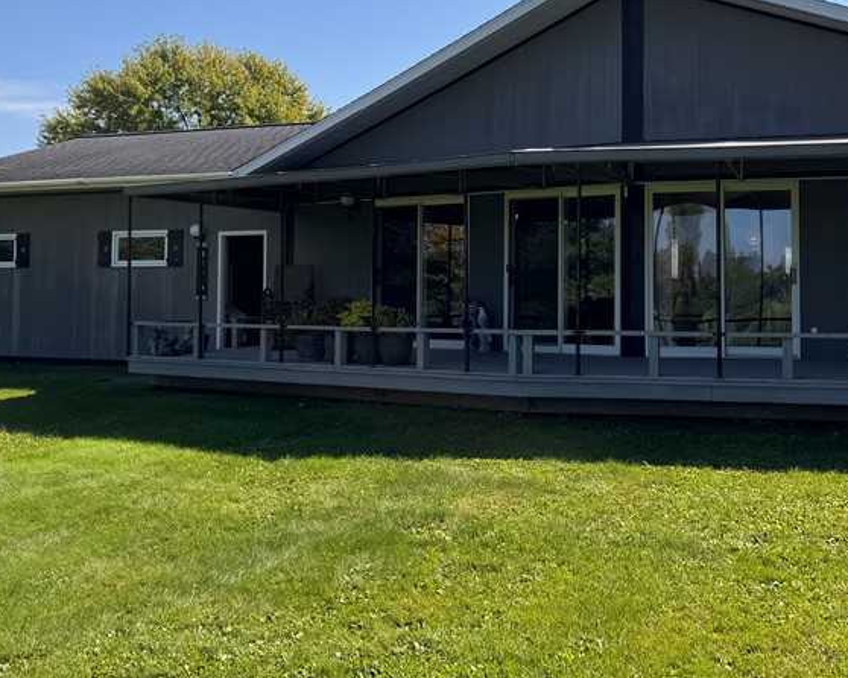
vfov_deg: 34.6
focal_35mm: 43
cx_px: 591
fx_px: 1079
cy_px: 240
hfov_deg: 42.1
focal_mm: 6.76
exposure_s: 1/4049
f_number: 1.78
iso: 80
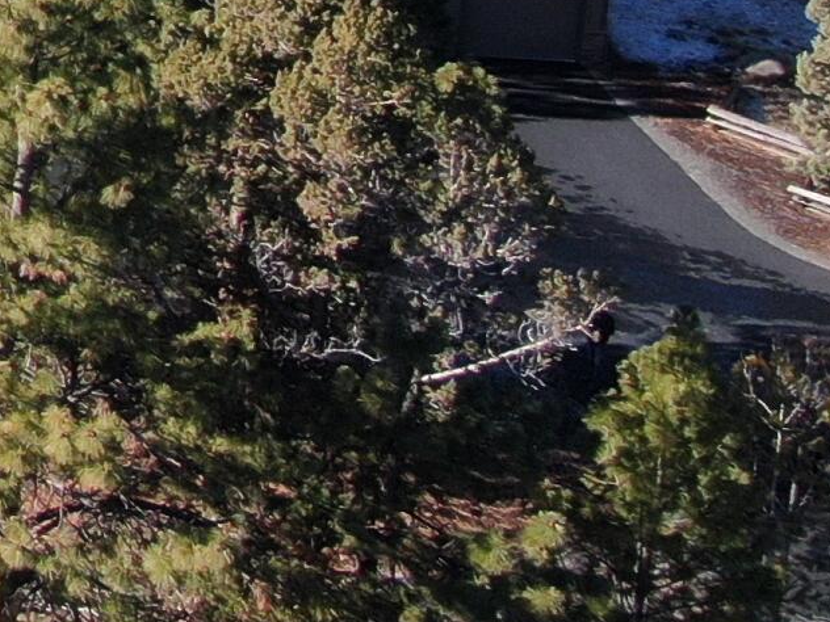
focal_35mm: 114
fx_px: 2733
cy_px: -516
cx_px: -1122
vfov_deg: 11.9
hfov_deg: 13.2
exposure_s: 1/640
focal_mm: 4.39
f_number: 2.8
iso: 100
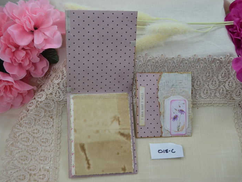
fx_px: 301
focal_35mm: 43
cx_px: 127
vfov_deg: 33.6
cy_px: 91
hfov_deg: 43.8
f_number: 4.5
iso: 400
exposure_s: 1/80
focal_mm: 26
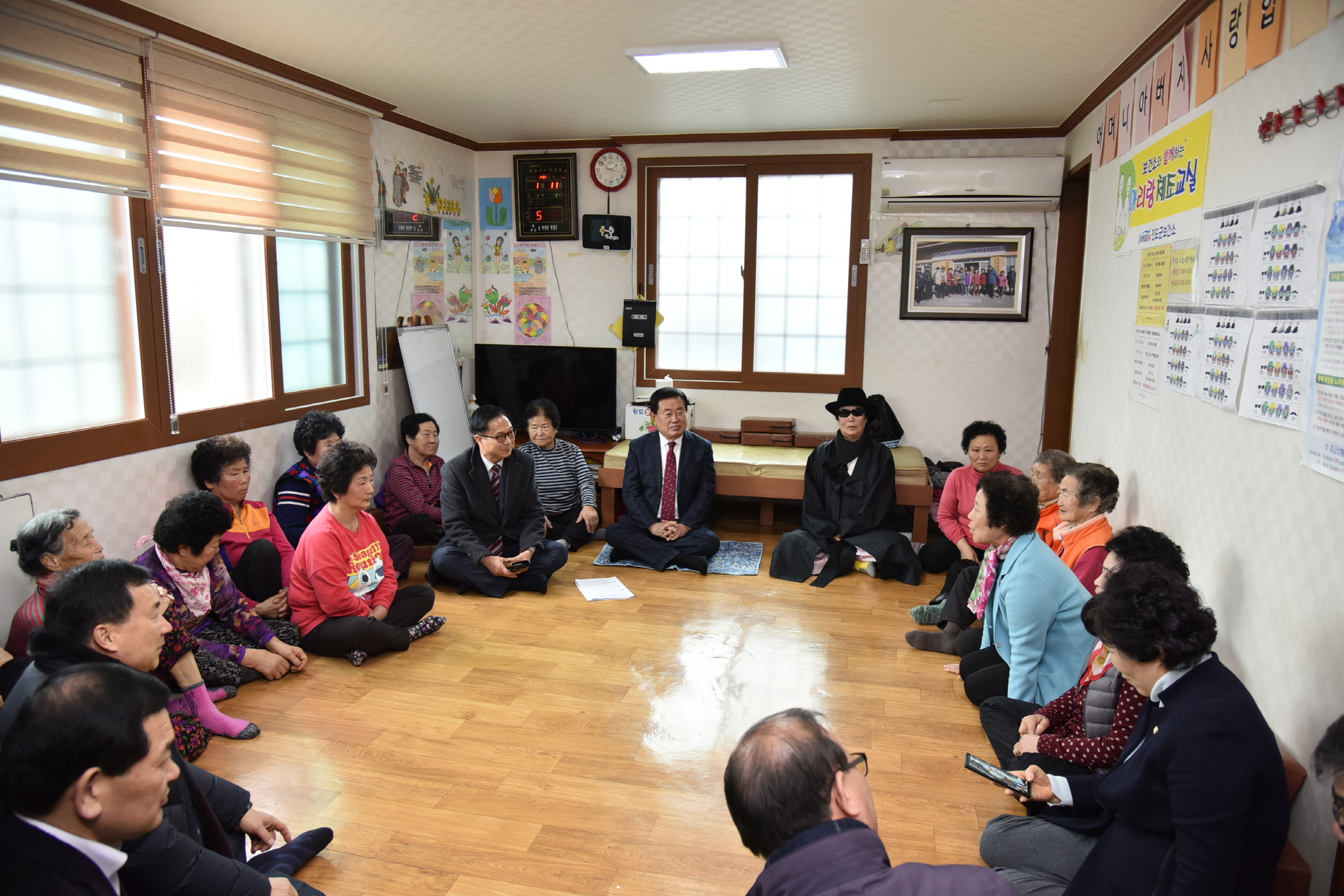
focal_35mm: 24
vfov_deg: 53.2
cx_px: 672
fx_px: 896
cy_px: 448
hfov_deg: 73.7
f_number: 4
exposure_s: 1/125
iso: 800
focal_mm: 24
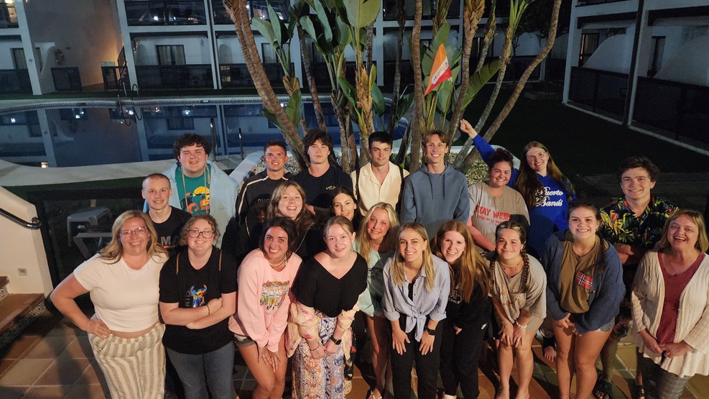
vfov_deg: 44.3
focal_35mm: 26
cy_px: 178
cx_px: 360
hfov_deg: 71.9
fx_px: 489
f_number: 1.8
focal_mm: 6.4
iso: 1250
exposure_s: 1/20
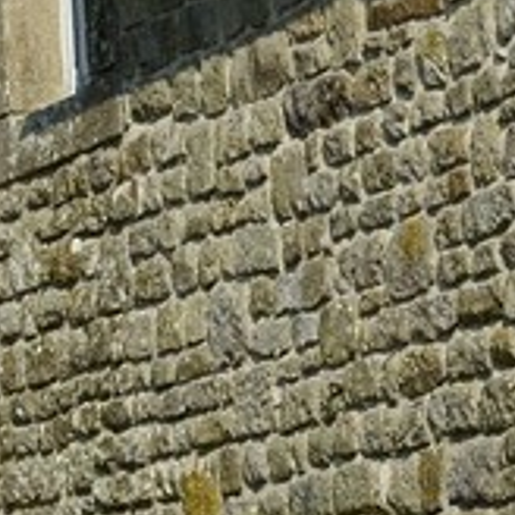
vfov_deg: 4.4
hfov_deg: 4.1
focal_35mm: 399
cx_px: -1583
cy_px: -47
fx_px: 6716
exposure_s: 1/200
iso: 200
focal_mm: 48
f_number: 14
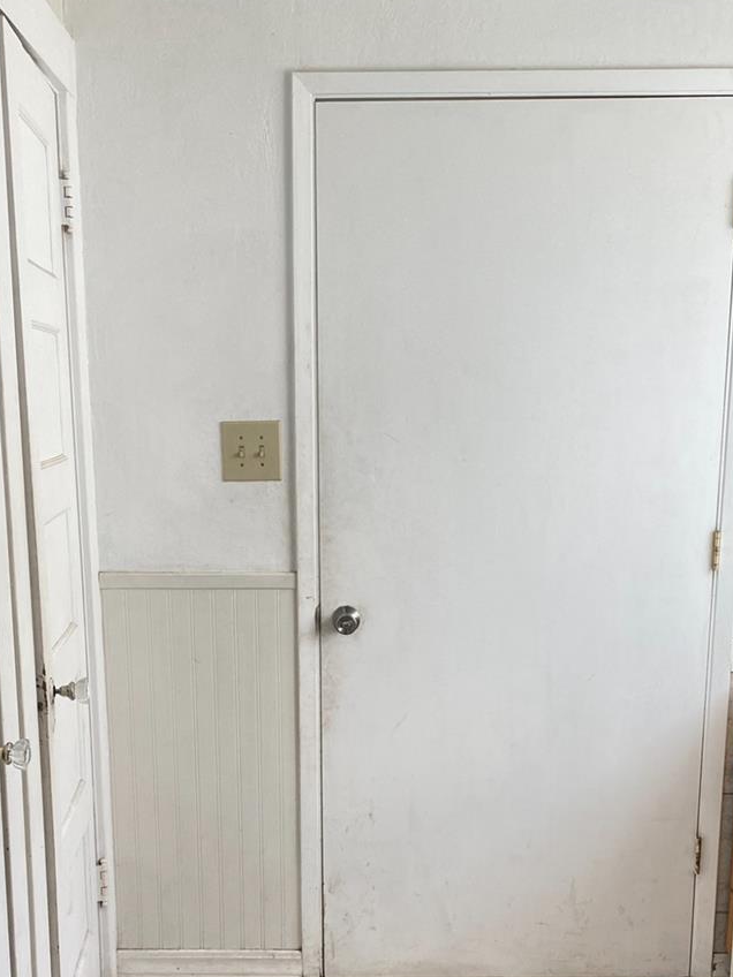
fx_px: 1299
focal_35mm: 46
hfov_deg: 31.5
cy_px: 707
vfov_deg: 40.3
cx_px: 341
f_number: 1.8
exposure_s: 1/120
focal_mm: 4.25
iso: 50
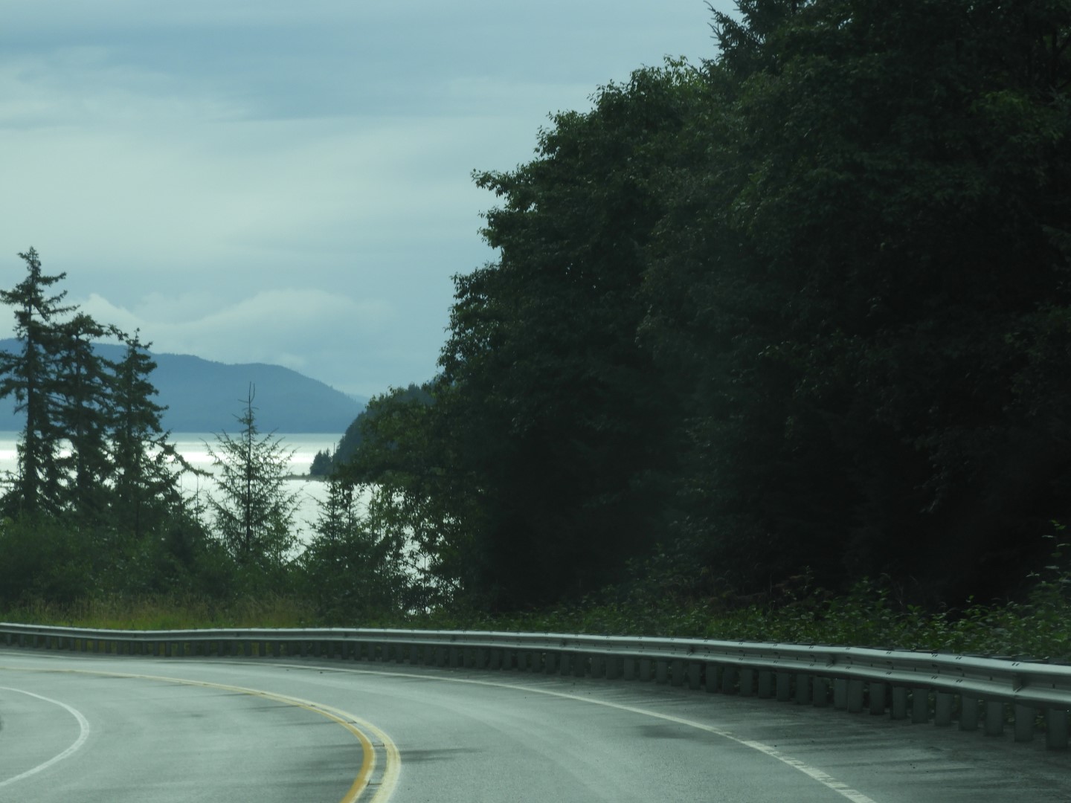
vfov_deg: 8.7
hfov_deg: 11.6
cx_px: 536
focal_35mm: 170
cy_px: 402
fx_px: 5260
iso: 100
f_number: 5.2
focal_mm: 30.5
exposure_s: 1/320
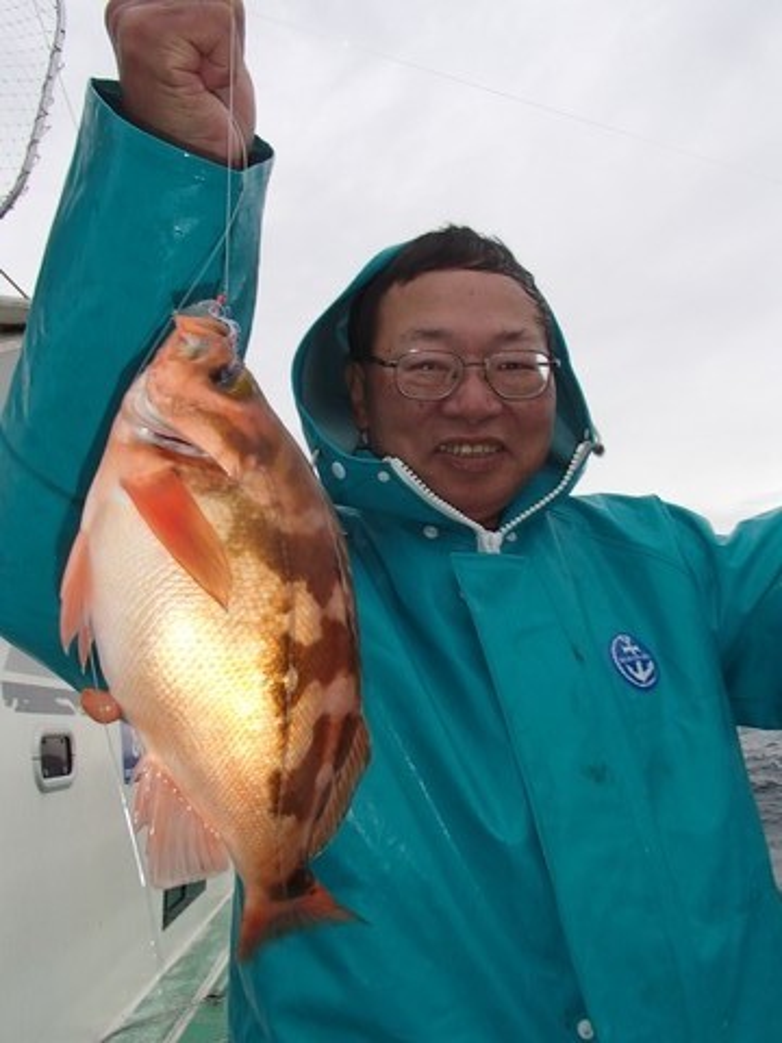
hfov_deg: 49.7
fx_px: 843
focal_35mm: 28
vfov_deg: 63.4
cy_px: 522
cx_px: 391
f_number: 3.9
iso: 100
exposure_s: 1/200
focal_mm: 5
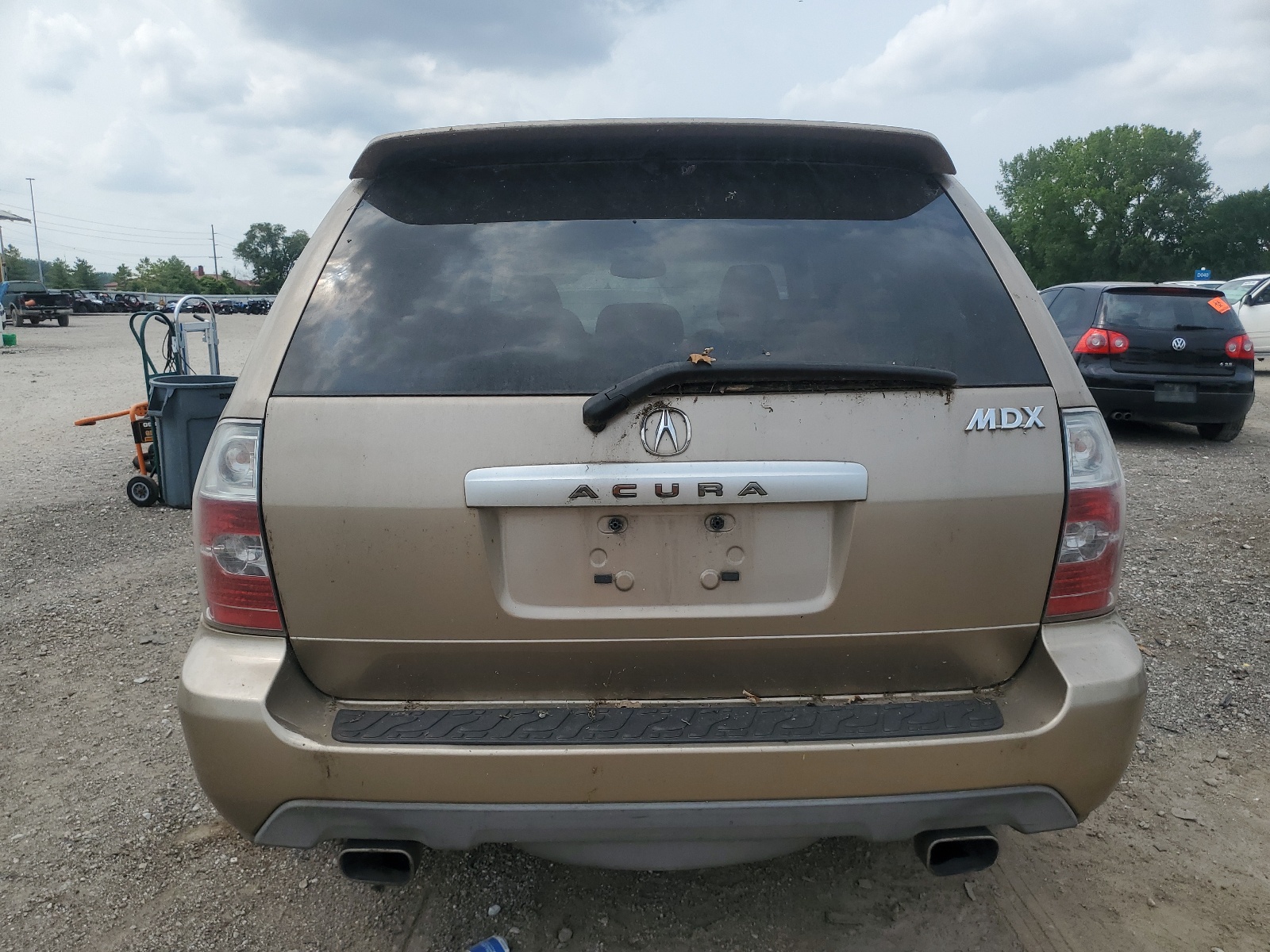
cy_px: 476
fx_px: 954
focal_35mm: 26
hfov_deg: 67.3
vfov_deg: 53.1
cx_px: 635
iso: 50
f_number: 1.5
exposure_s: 1/3333
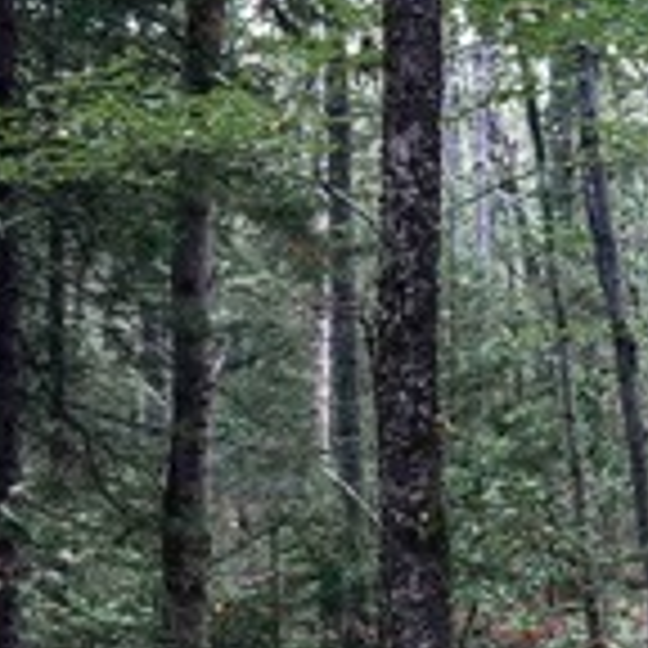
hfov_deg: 19.6
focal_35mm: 86
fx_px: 1821
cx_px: 641
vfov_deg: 19.8
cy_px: 587
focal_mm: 18
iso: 1000
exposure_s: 1/160
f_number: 4
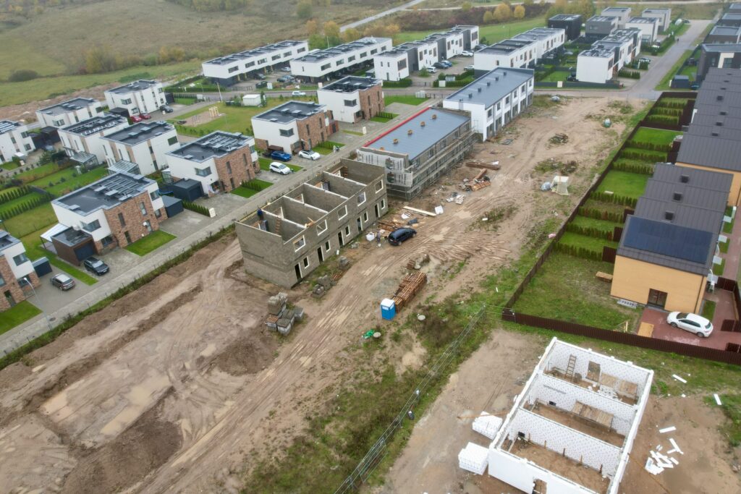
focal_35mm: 22
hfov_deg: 78.6
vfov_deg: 57.2
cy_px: 247
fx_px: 453
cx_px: 370
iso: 100
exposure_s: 1/250
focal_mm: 8.38
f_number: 2.8
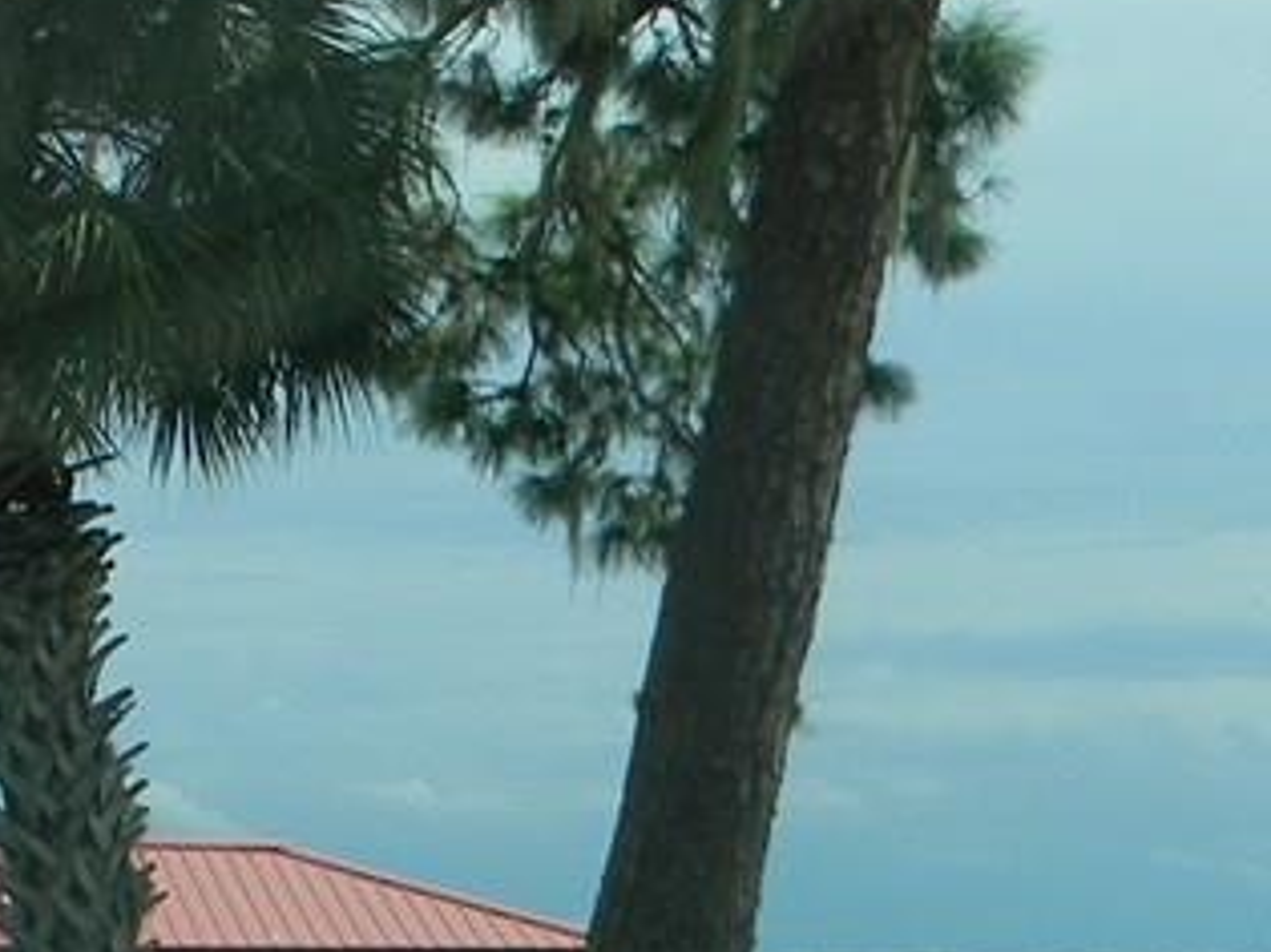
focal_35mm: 117
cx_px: -335
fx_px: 4294
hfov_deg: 16.0
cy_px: 779
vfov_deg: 12.6
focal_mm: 6.4
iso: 80
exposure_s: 1/206
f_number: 7.4
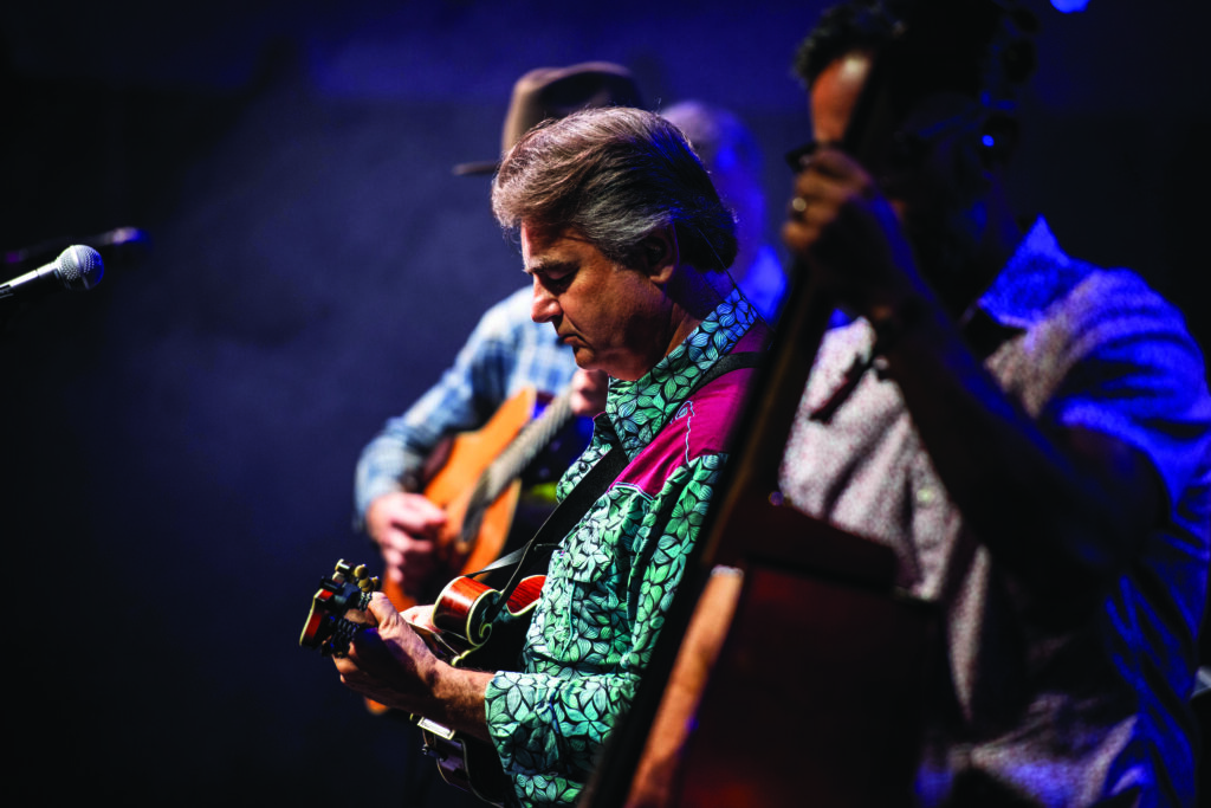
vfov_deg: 6.9
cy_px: 404
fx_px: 6728
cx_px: 606
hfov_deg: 10.3
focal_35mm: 200
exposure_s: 1/320
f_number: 3.2
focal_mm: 200
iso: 500
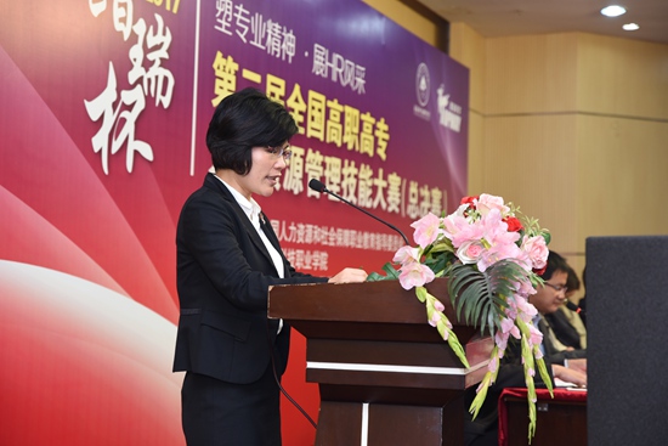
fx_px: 1299
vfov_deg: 19.5
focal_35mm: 70
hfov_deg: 28.8
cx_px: 334
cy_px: 223
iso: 640
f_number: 4
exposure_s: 1/100
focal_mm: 70
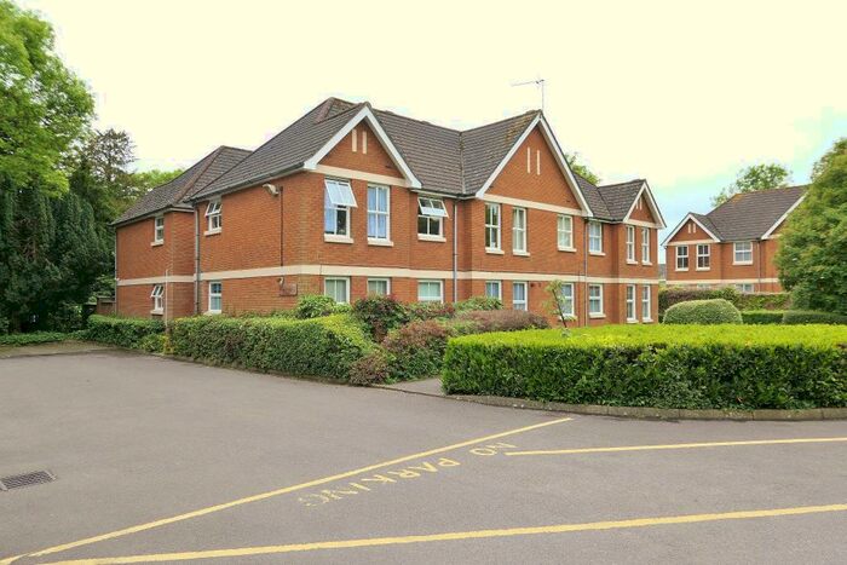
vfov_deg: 53.2
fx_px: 565
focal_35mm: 24
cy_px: 282
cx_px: 424
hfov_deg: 73.7
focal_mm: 8.8
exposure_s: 1/400
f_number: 2.8
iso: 125
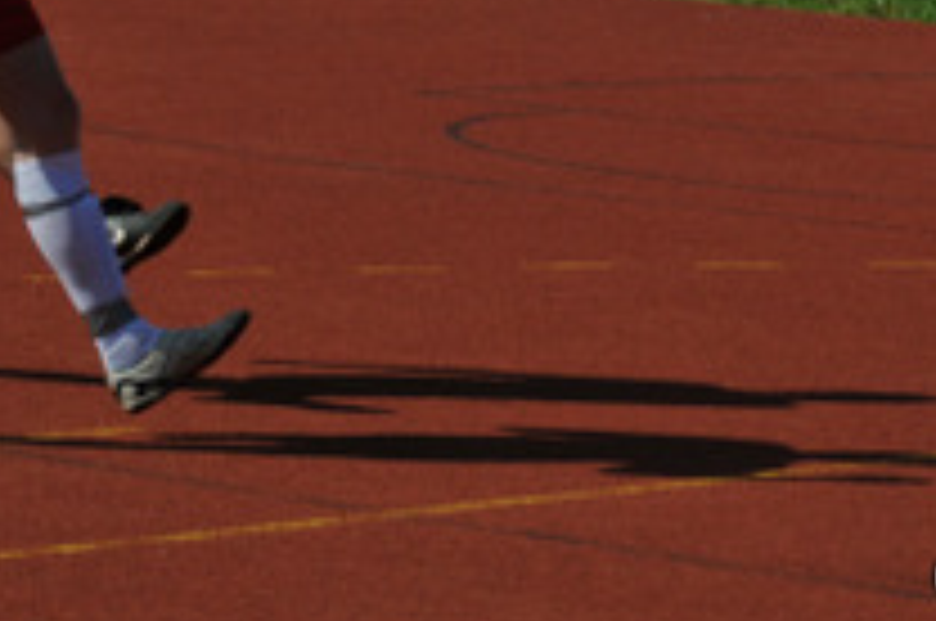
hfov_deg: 8.2
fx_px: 6542
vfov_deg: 5.4
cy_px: -81
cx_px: 284
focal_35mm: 252
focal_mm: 70
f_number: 8
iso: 200
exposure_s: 1/1250
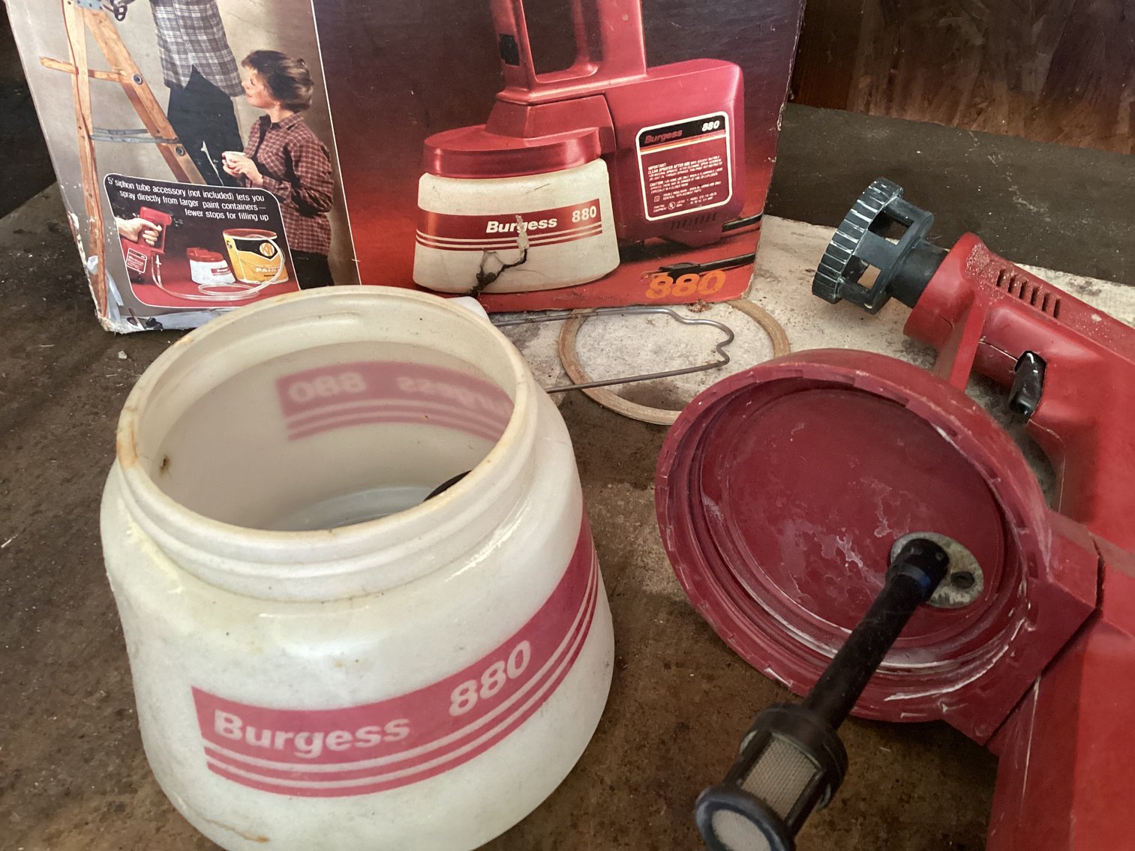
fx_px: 1017
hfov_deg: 58.3
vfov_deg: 45.4
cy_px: 426
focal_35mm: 31
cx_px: 568
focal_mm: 3.3
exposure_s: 1/50
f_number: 2.4
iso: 320
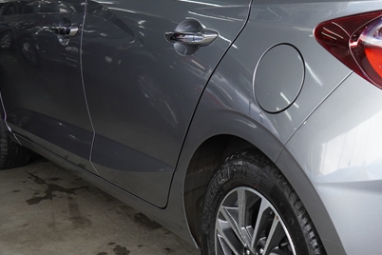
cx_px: 340
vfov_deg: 17.0
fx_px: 852
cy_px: 101
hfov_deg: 24.6
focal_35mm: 80
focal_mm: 21
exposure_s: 1/60
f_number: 4
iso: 250
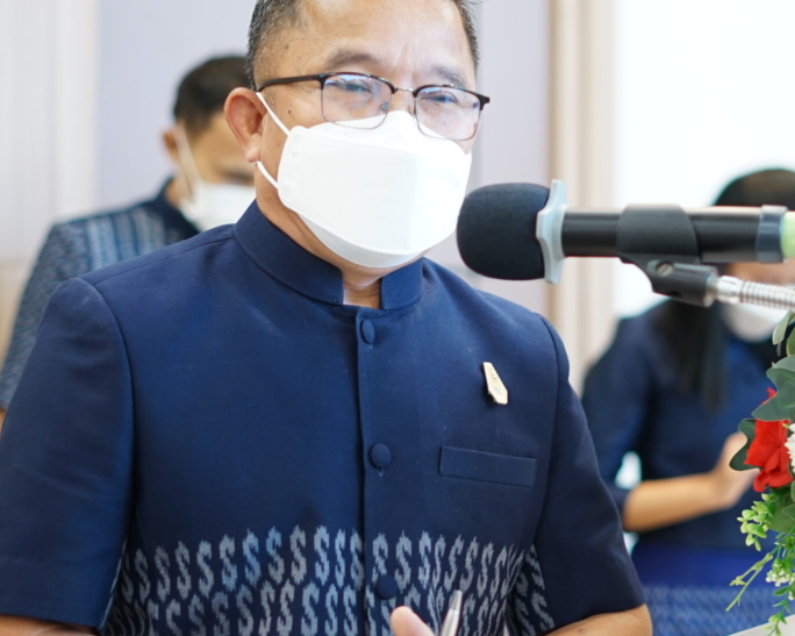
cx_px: 504
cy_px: 260
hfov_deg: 17.3
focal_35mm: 111
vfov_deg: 13.9
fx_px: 2611
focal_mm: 50
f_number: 1.8
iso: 400
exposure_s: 1/15
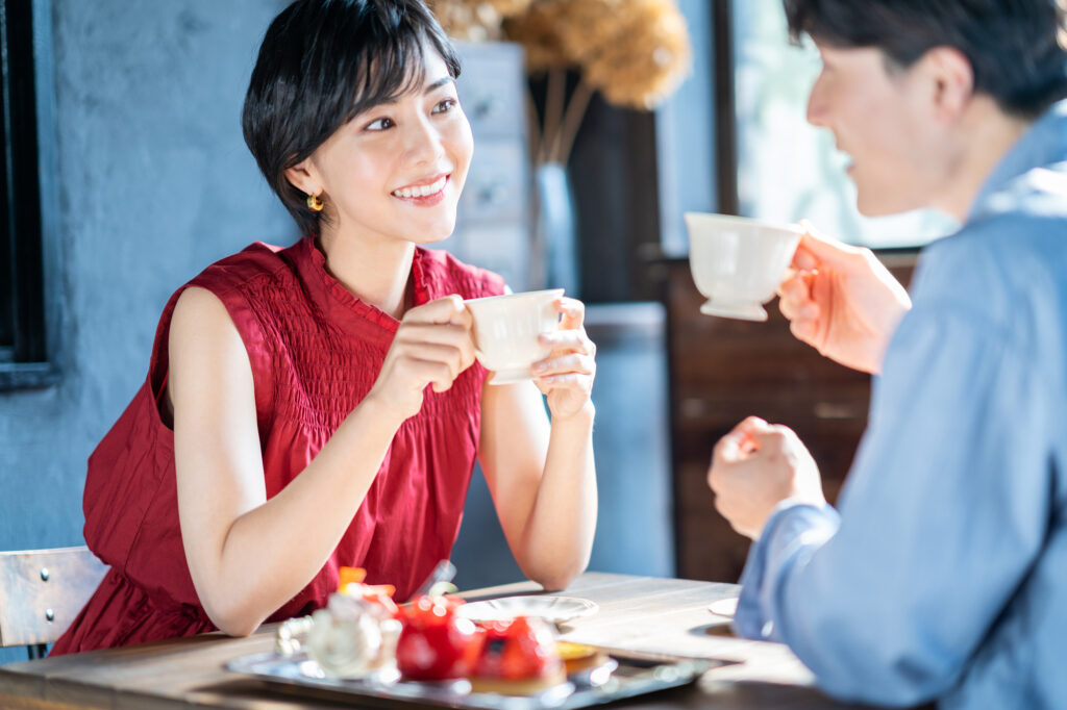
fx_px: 2518
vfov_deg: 16.1
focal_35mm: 85
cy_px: 355
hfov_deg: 23.9
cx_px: 534
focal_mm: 85
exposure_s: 1/160
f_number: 1.4
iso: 100
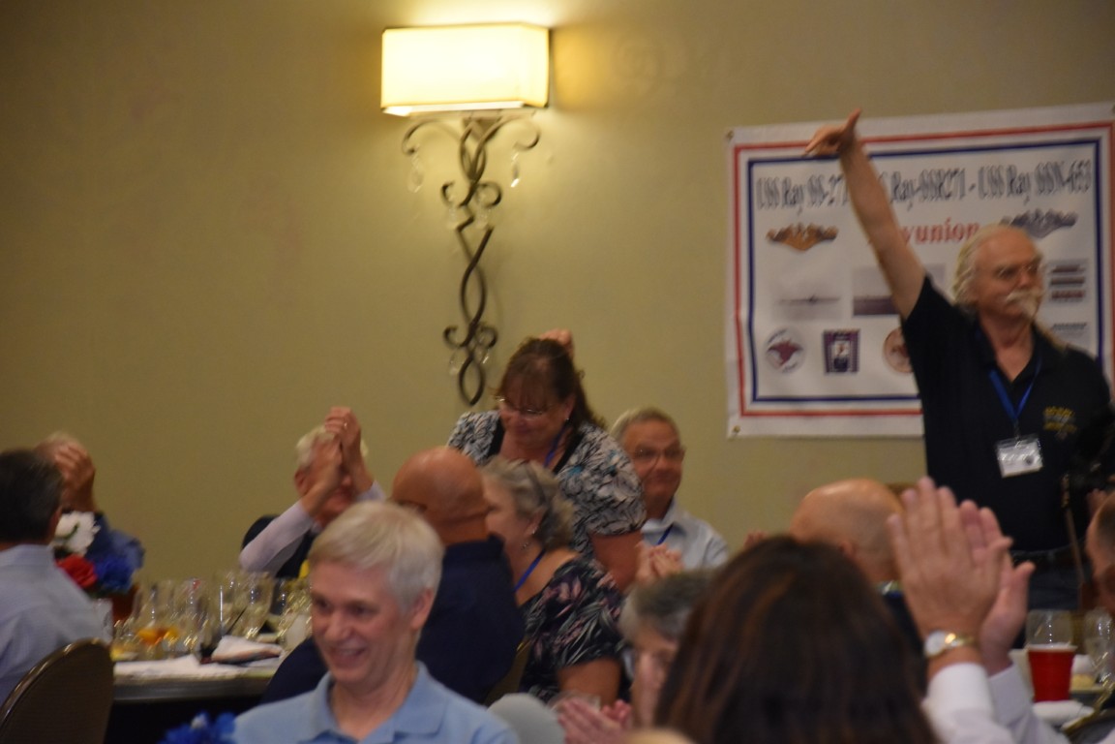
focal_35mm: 158
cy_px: 372
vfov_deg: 8.7
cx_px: 558
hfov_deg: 13.0
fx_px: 4878
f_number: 5.6
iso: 1600
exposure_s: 1/60
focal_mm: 105
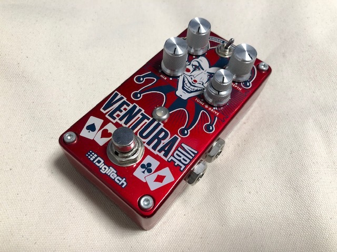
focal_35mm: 28
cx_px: 168
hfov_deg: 63.4
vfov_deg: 49.7
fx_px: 273
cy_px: 126
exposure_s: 1/25
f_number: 1.8
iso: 40
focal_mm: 4
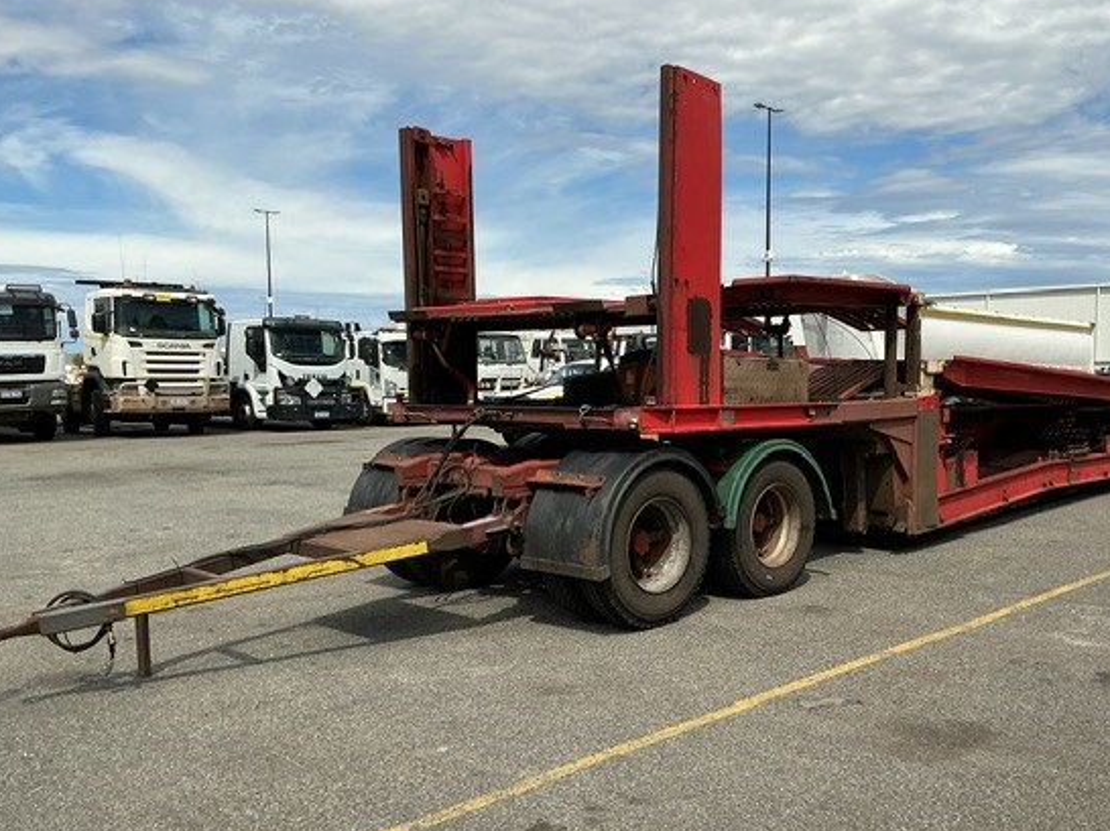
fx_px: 1090
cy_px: 455
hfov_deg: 53.8
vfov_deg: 41.7
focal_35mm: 34
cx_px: 638
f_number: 1.8
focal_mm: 3
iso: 25
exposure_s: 1/2667
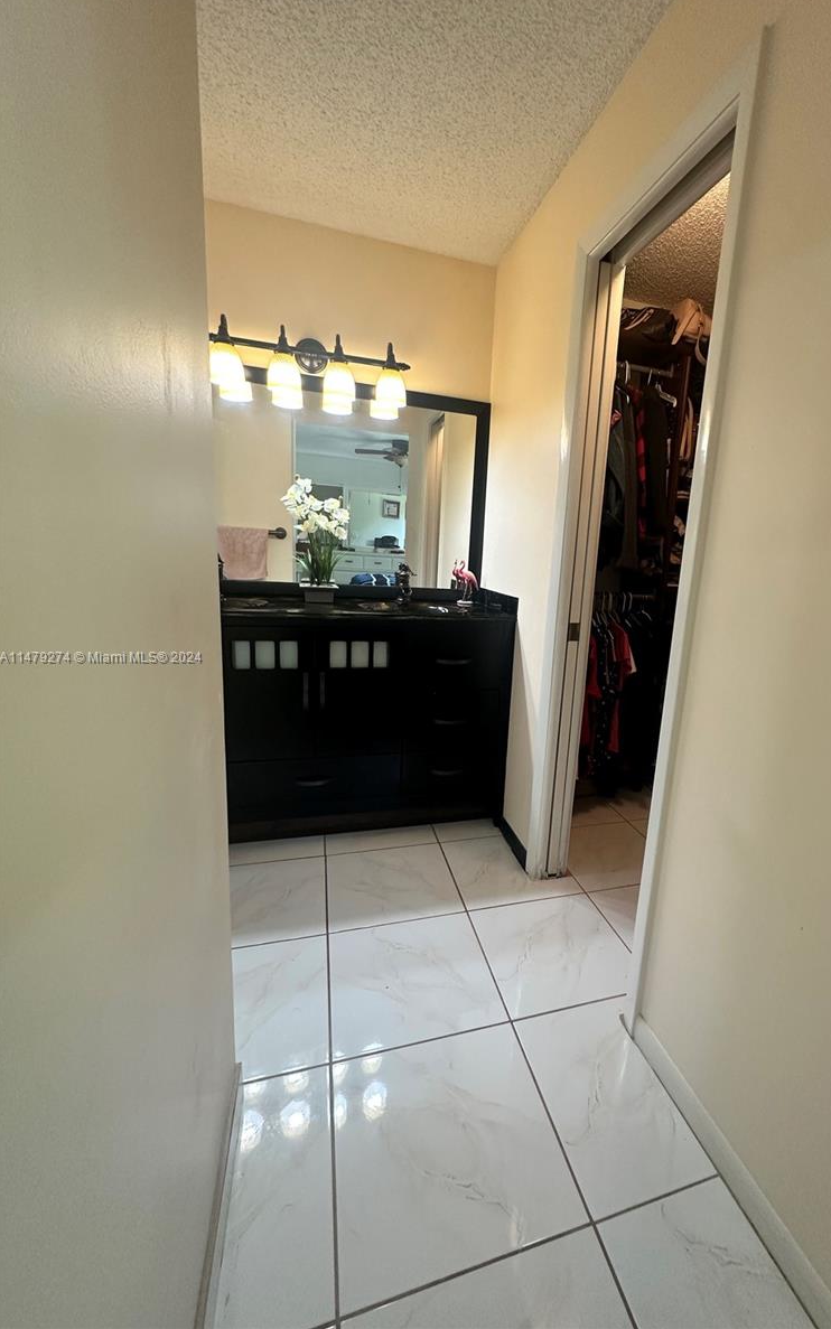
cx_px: 501
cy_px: 658
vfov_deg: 101.5
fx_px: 543
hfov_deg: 73.9
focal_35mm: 15
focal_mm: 2.22
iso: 200
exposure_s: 1/60
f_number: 2.2
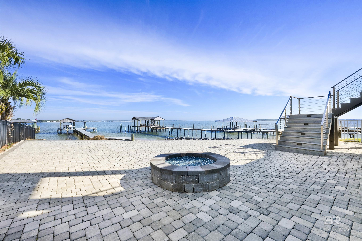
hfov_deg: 100.4
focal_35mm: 15
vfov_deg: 77.3
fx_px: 151
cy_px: 120
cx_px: 181
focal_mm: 15
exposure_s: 1/400
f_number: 11
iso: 400
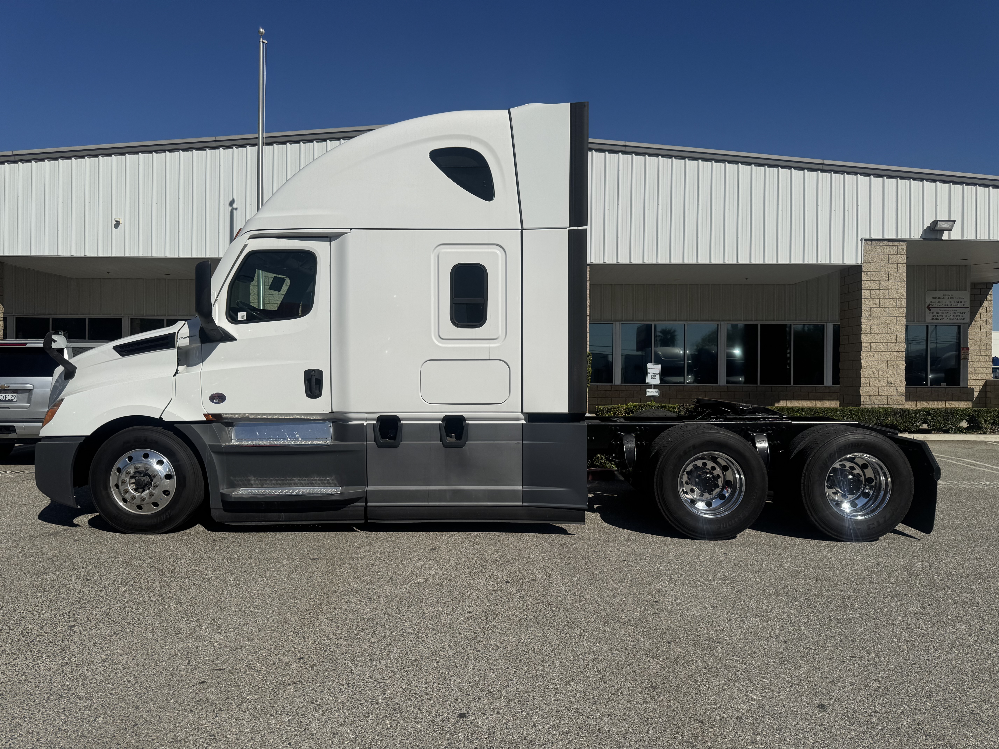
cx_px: 500
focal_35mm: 24
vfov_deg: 56.8
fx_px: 693
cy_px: 374
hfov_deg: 71.6
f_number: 1.78
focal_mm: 6.76
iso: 80
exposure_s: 1/12346
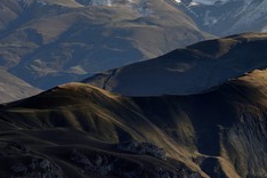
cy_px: 26
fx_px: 1624
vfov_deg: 6.3
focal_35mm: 219
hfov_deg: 9.4
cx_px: 205
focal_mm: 122
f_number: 11
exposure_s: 1/250
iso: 200
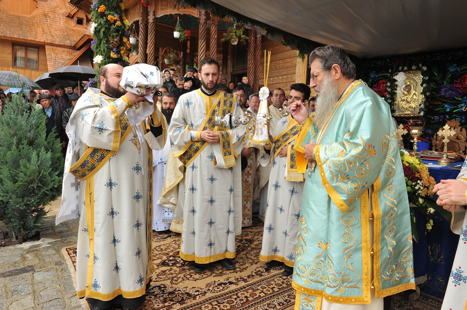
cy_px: 155
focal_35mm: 24
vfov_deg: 53.1
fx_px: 311
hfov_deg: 73.8
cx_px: 234
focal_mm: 24
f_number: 9
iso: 640
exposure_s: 1/100
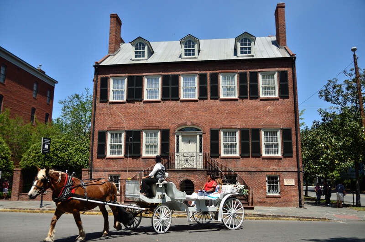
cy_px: 121
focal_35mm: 30
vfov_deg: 43.4
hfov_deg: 62.0
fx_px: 304
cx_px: 182
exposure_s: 1/3200
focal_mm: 20
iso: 400
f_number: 3.5
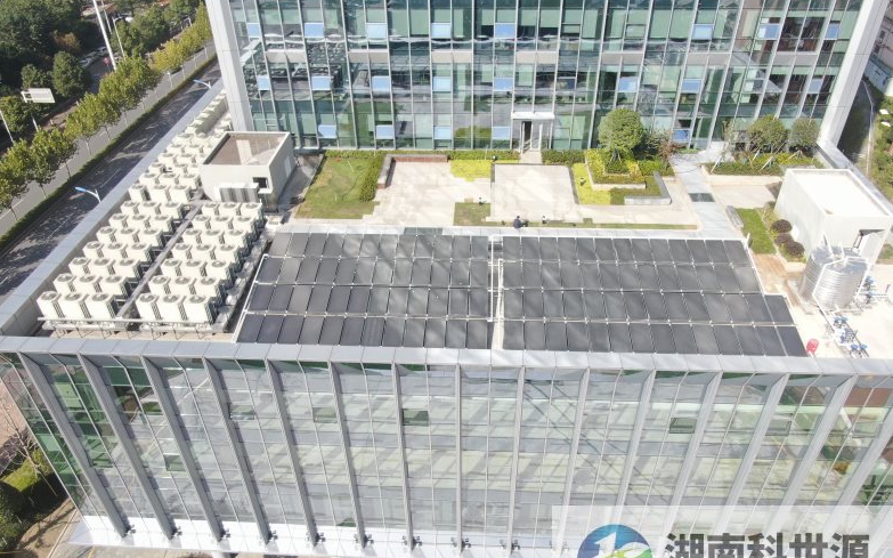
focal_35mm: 26
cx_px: 450
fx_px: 633
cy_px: 290
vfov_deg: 47.6
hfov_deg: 70.4
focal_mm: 4.39
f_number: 2.8
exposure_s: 1/800
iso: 100
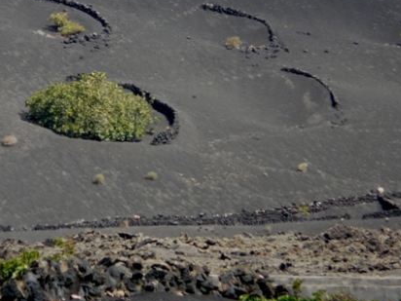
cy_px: 93
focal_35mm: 823
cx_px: 125
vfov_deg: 1.8
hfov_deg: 2.4
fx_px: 9534
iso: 100
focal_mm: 82.8
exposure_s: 1/250
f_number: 4.2
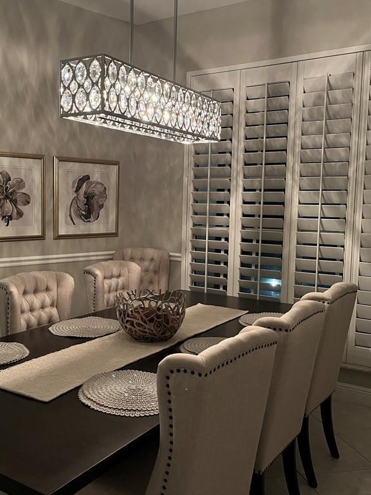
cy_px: 248
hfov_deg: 40.3
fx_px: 500
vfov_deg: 52.6
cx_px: 133
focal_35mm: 35
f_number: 1.6
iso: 640
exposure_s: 1/30
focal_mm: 5.1
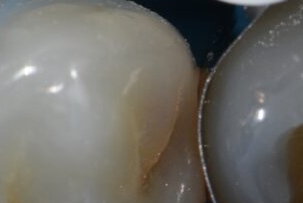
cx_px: 440
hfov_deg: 3.9
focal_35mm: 528
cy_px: 134
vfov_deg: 2.6
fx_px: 4446
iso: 200
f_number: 32
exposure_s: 1/160
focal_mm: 105
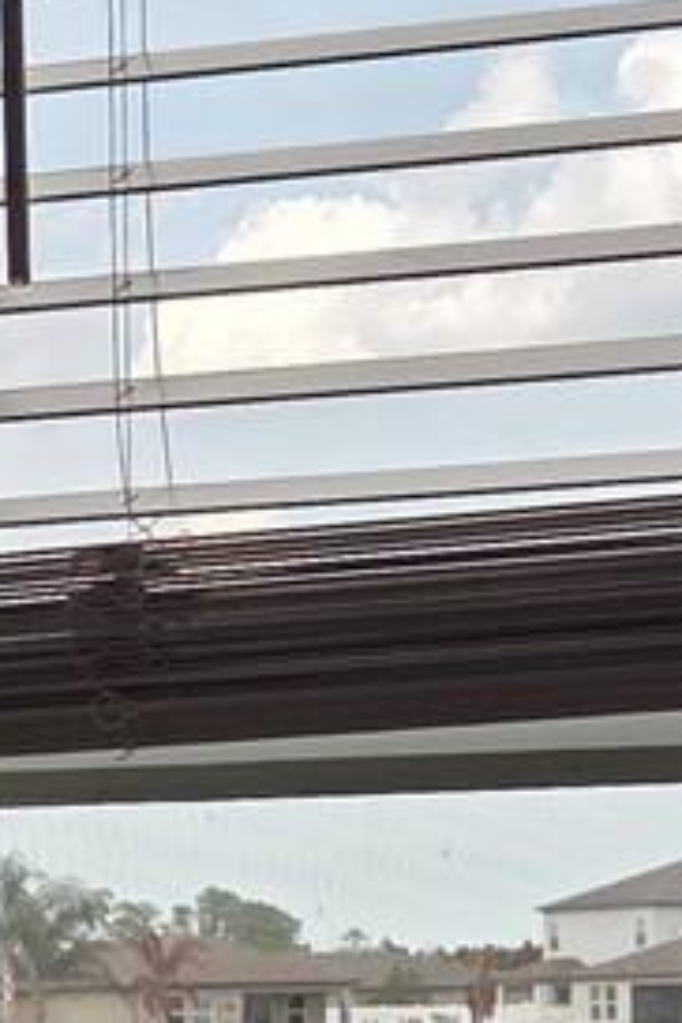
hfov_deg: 9.7
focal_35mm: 140
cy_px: 1090
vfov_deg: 14.4
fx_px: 3978
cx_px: 19
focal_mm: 5.4
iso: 80
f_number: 1.8
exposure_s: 1/1476
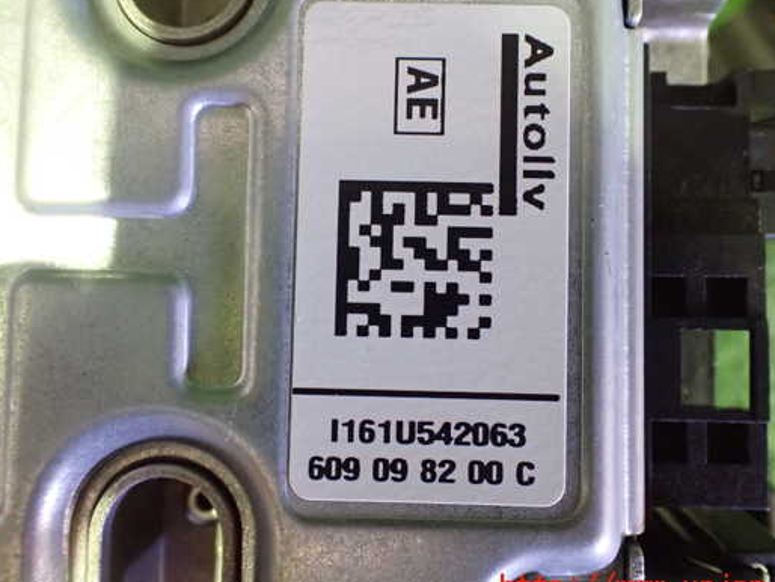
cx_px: 388
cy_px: 268
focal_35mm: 35
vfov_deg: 40.7
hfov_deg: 52.6
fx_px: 784
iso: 1250
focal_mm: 5.4
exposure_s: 1/30
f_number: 2.3
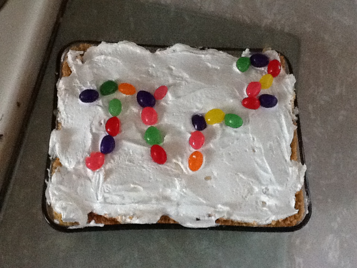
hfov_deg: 42.9
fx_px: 454
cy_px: 134
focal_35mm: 44
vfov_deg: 32.9
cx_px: 178
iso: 400
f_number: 2.4
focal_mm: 2.03
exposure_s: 1/20
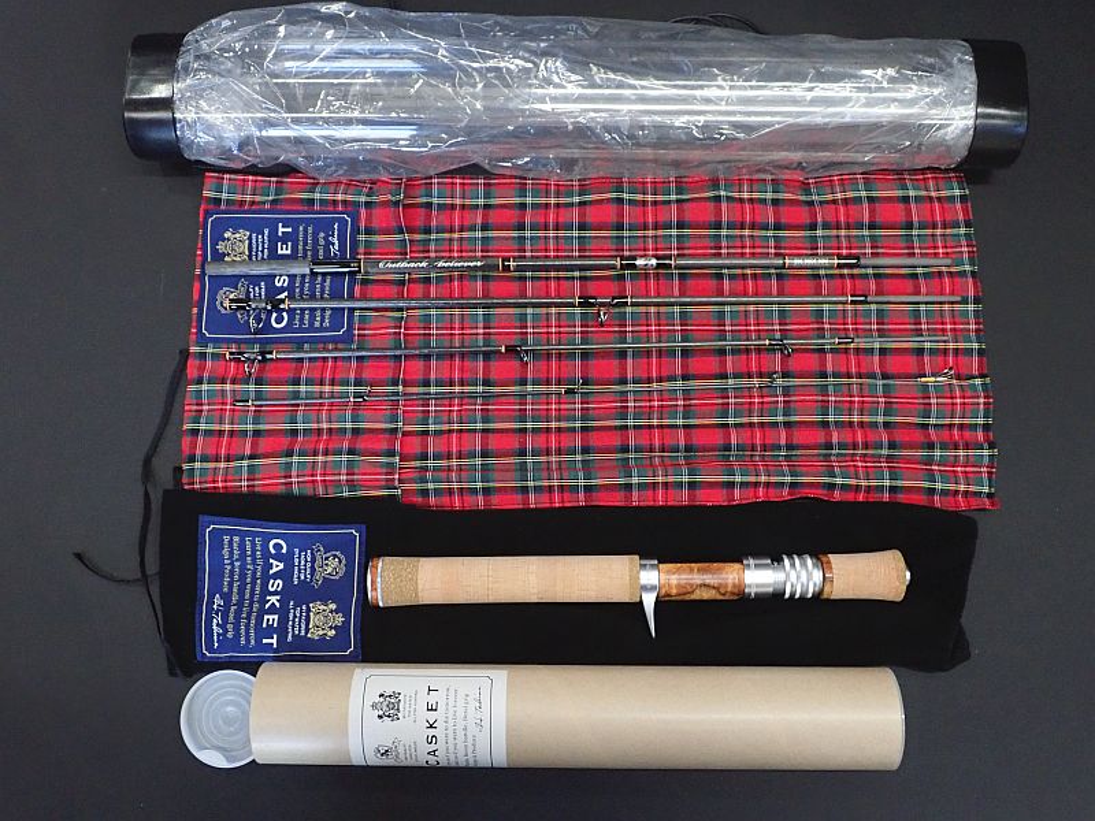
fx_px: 949
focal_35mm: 30
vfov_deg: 46.8
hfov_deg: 60.0
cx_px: 548
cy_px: 410
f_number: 3.2
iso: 800
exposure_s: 1/40
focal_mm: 5.5
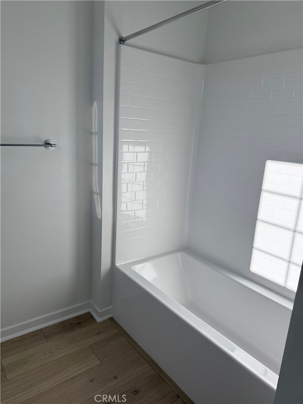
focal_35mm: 24
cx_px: 152
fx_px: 280
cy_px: 202
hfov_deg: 56.8
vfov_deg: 71.6
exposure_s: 1/1618
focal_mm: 6.76
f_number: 1.78
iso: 100
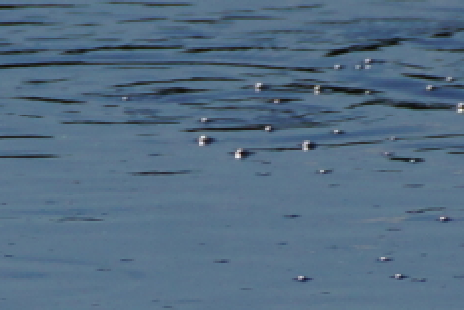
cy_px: 241
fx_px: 20531
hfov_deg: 1.3
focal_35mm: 1592
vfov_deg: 0.9
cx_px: 430
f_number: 7.1
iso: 100
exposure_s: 1/400
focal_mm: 250
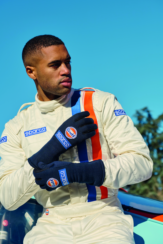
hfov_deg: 19.5
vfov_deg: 28.8
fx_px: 475
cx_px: 82
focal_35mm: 70
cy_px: 122
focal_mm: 70
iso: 125
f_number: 6.3
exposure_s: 1/800
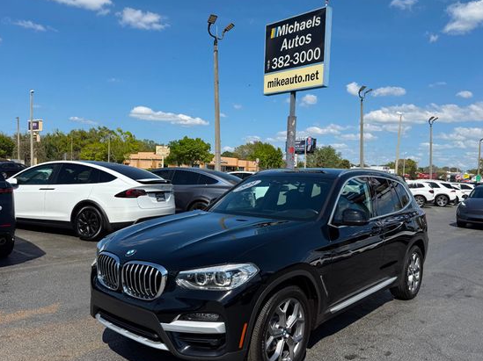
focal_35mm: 28
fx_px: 390
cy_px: 201
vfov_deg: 49.6
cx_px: 264
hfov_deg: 63.4
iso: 80
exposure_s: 1/5319
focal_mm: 6.76
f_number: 1.78
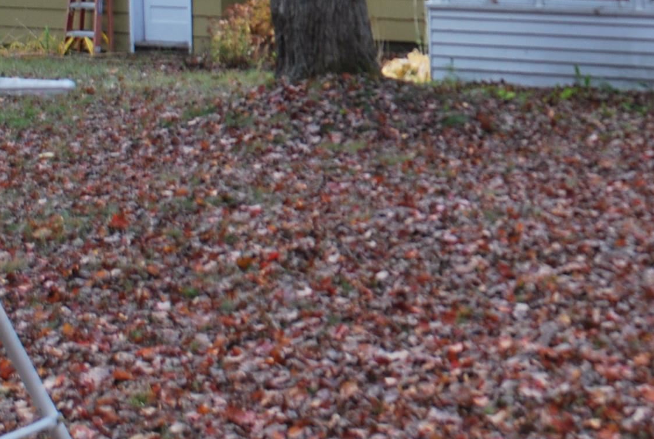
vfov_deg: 12.4
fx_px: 1966
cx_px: 586
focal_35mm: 108
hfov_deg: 18.6
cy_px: -88
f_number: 5.6
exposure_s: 1/125
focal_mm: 28
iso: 200
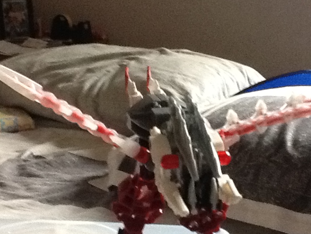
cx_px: 163
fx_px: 548
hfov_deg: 31.7
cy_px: 146
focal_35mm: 61
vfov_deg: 24.0
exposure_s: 1/20
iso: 400
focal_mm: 2.03
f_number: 2.4
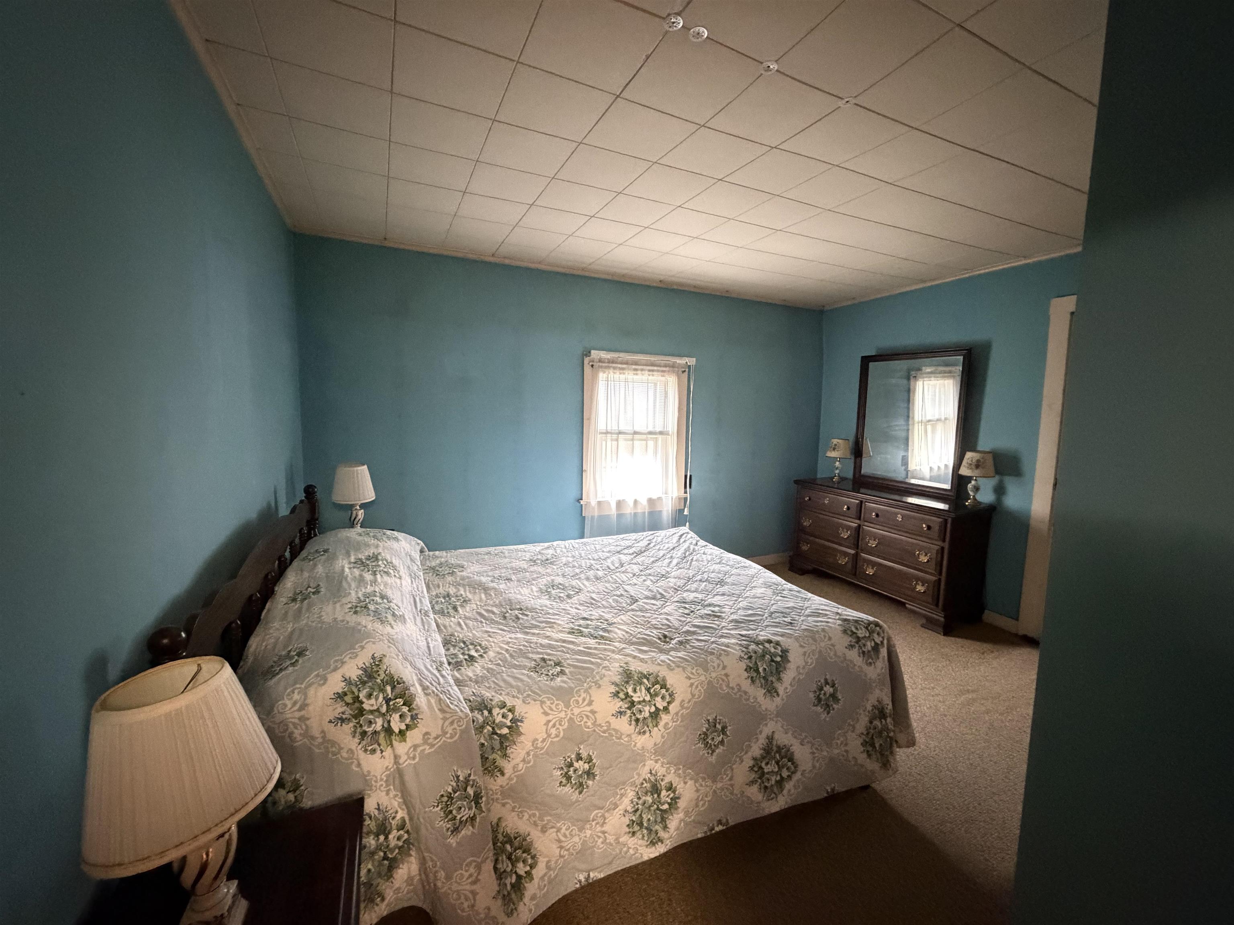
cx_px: 617
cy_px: 462
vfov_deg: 85.7
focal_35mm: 14
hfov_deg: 102.1
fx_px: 499
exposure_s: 1/40
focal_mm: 2.22
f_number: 2.2
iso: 1250
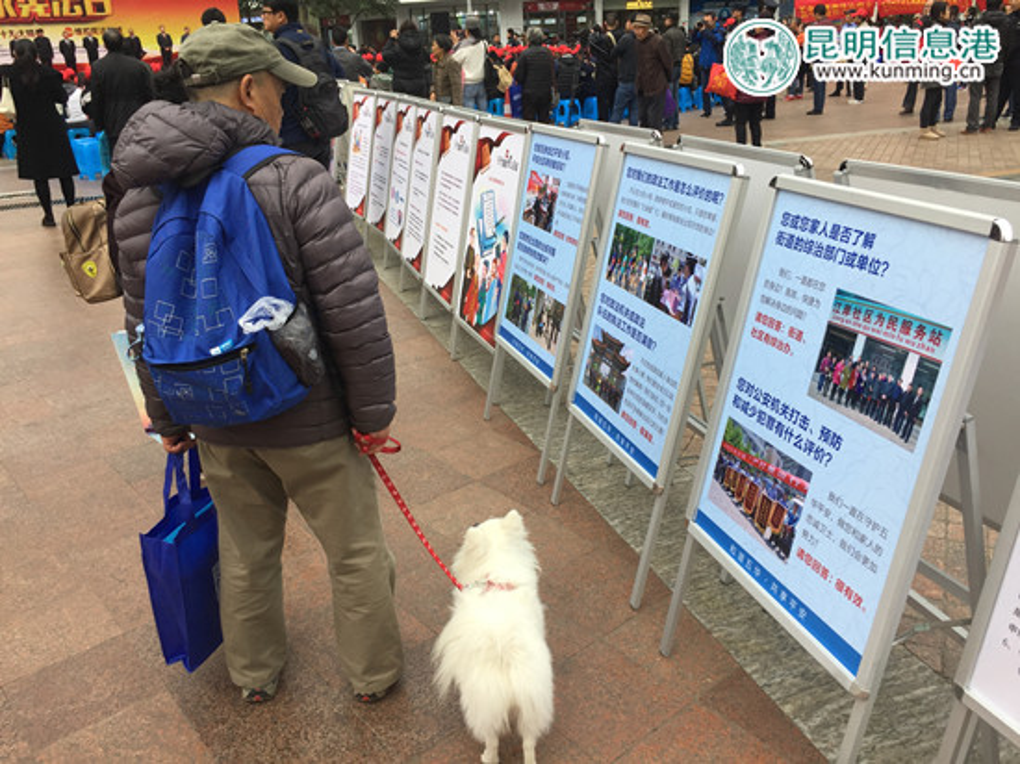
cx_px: 510
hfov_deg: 61.7
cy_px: 382
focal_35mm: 29
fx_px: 854
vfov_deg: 48.2
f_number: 2.2
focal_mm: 4.15
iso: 32
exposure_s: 1/180
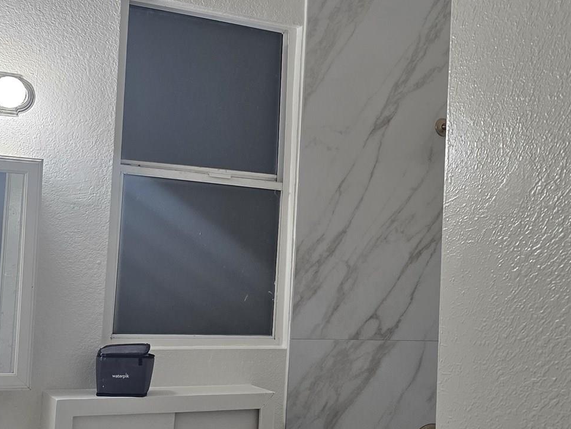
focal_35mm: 55
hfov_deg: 34.8
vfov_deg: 26.6
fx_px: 908
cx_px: 335
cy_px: 234
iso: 125
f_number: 1.7
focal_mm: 6.3
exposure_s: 1/120
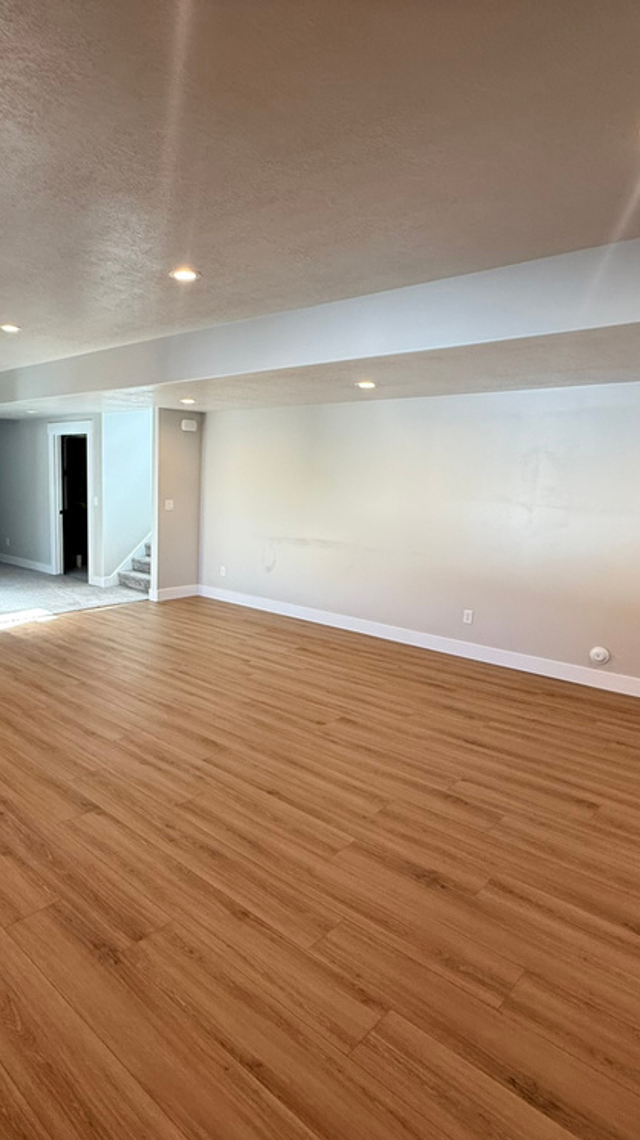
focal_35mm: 21
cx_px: 234
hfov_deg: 52.9
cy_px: 587
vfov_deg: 83.8
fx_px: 634
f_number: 2.2
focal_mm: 2.22
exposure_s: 1/120
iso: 160
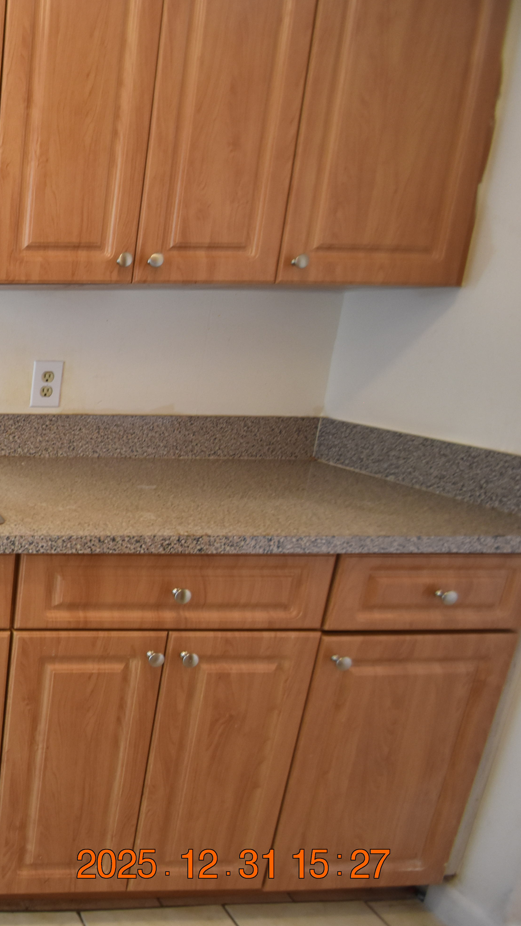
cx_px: -184
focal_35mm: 24
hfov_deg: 32.8
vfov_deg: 76.3
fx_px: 589
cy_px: 464
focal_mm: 10
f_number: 3.5
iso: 800
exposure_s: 1/20
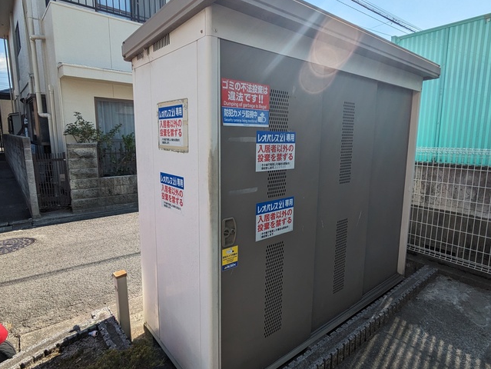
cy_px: 180
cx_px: 255
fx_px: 298
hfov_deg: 78.9
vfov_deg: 63.5
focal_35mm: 21
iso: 48
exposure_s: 1/2188
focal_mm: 1.83
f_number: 2.2
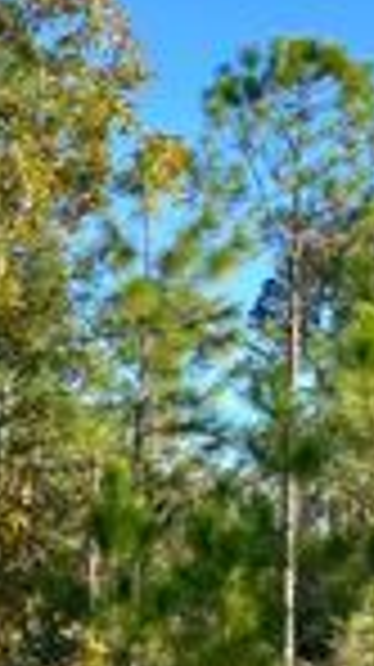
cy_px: 308
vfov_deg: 22.2
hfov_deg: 12.6
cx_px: 248
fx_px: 1696
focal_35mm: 96
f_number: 1.8
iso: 32
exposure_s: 1/1093
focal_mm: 4.25
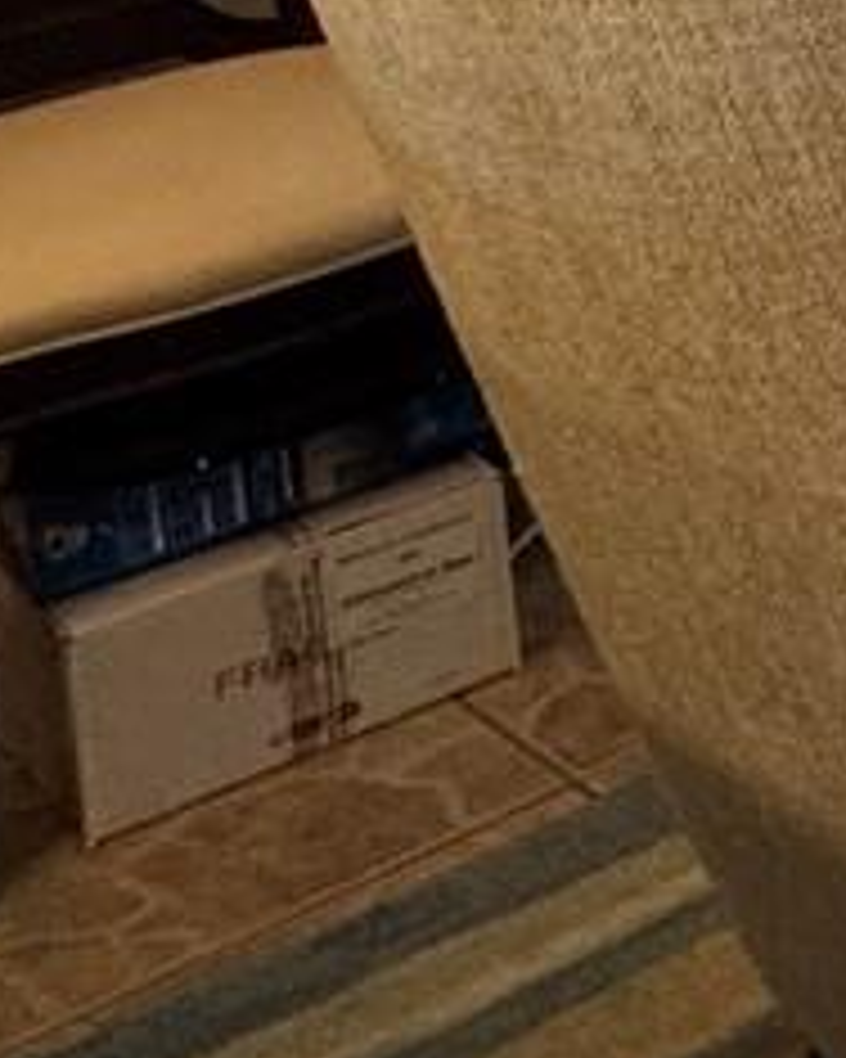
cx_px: 2272
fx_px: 2911
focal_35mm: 93
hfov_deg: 11.9
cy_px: -666
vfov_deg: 17.7
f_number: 2.2
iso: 320
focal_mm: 2.22
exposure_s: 1/60
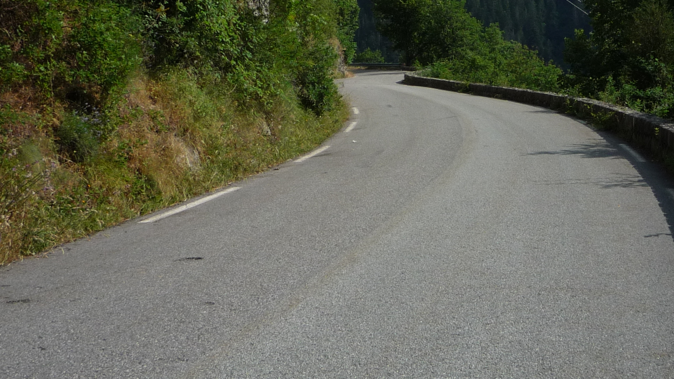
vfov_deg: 20.0
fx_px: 1072
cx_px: 460
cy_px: 131
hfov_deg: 34.5
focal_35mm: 60
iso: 100
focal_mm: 5.2
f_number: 5.6
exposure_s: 1/500
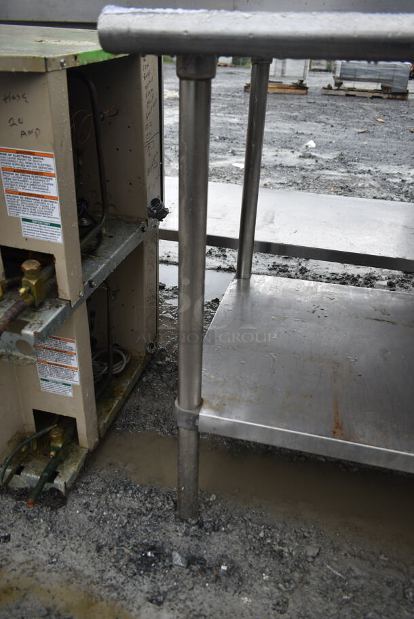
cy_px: 310
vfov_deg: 67.3
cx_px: 207
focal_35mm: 27
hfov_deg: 48.0
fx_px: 465
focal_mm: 18
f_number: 4
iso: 100
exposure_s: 1/60
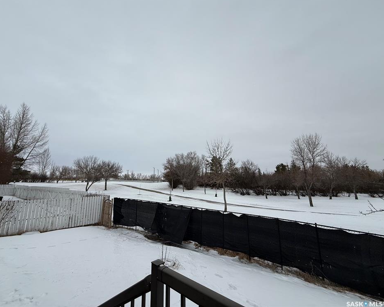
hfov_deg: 96.6
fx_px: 170
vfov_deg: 84.0
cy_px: 149
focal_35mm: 15
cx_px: 177
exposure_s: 1/1961
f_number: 2.2
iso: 50
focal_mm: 2.22
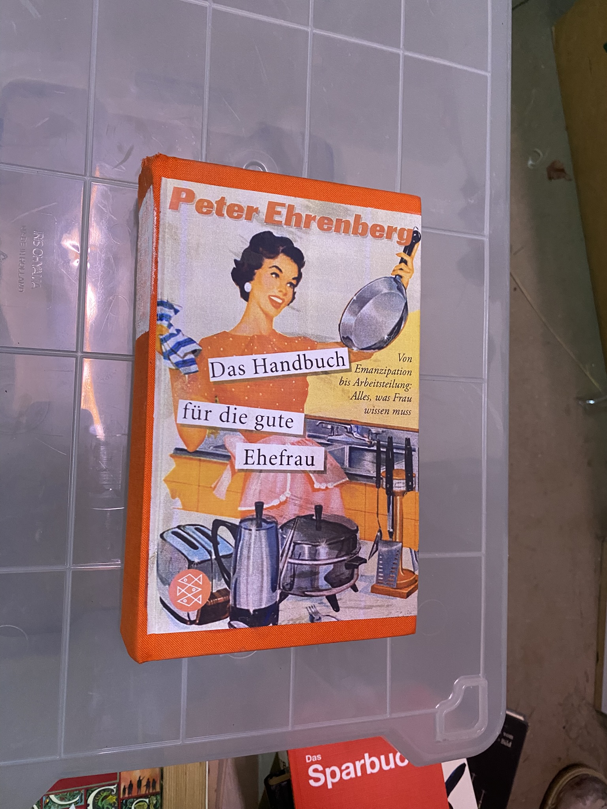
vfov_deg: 67.3
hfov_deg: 53.1
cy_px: 404
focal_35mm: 26
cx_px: 304
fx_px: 608
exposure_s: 1/50
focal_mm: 4.25
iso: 320
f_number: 1.8
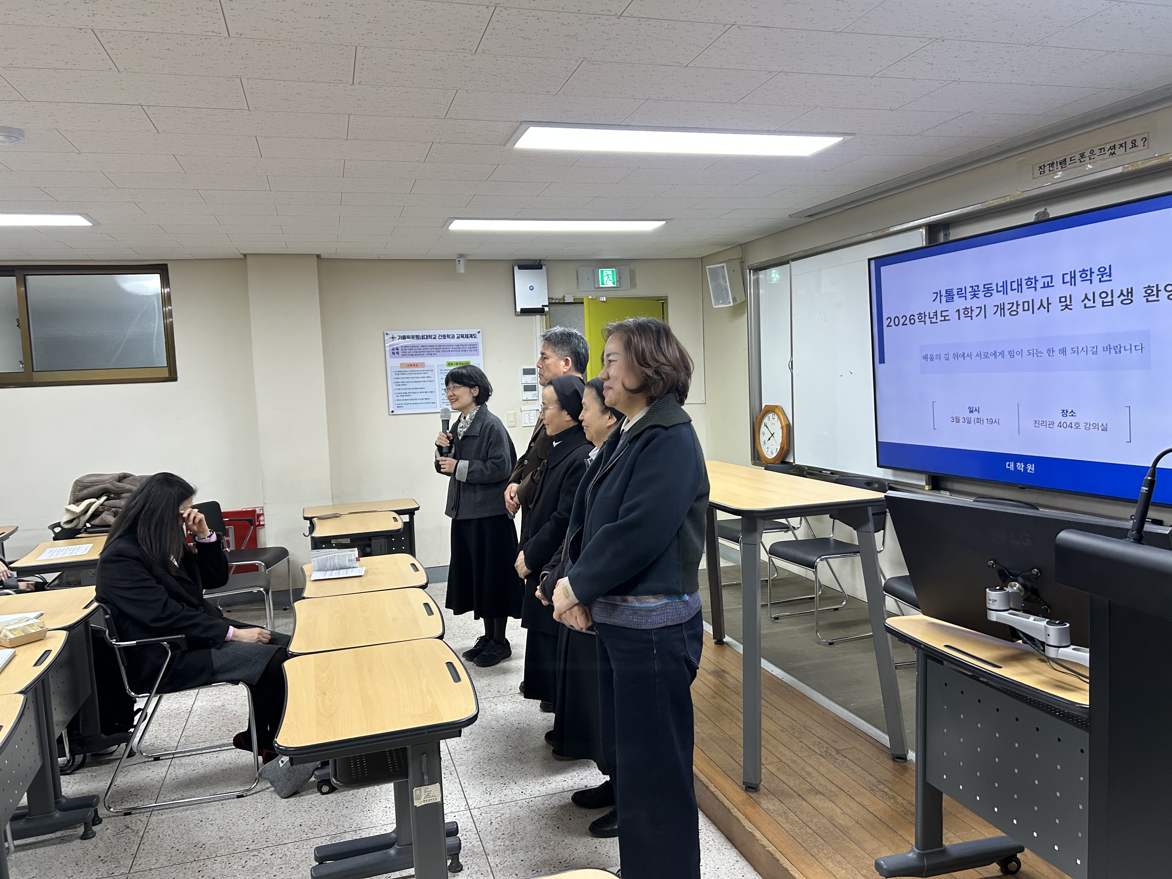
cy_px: 440
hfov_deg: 67.3
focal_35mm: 26
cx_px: 586
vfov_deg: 53.1
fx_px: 880
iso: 125
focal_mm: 5.7
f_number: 1.5
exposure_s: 1/120
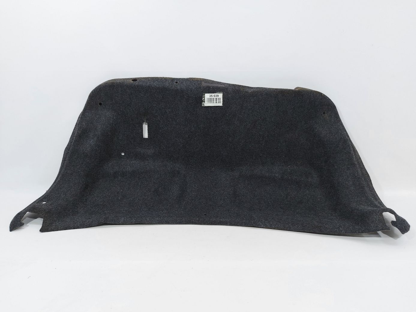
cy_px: 156
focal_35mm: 24
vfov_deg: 56.8
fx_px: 288
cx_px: 208
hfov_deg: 71.6
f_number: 1.8
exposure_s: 1/50
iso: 50
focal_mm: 5.23
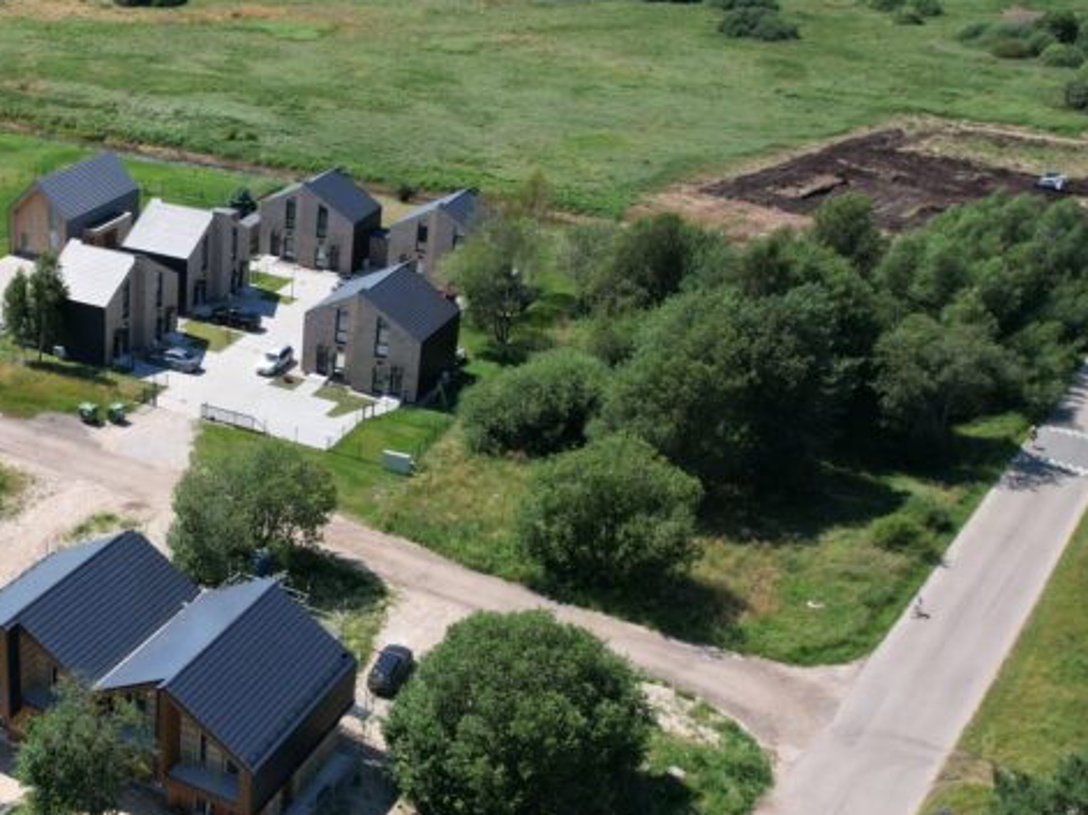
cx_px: 95
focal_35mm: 46
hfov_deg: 38.2
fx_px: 1445
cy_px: 433
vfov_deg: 31.5
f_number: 2.8
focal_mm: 8.38
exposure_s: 1/1500
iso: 100
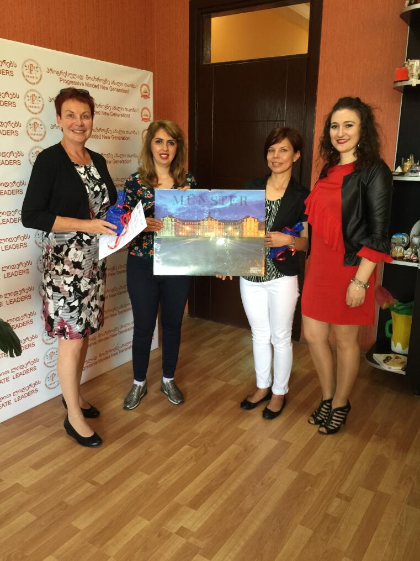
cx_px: 210
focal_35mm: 29
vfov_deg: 61.7
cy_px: 280
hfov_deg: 48.2
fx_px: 469
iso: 100
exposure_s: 1/17
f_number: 2.2
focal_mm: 4.15
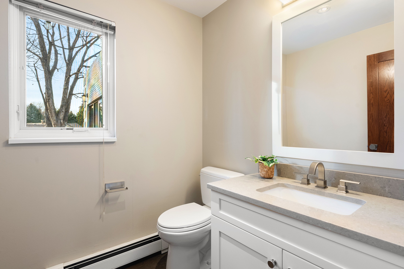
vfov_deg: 67.4
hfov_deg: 90.0
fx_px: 202
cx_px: 202
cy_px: 134
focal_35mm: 18
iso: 800
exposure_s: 1/10
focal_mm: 18
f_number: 9
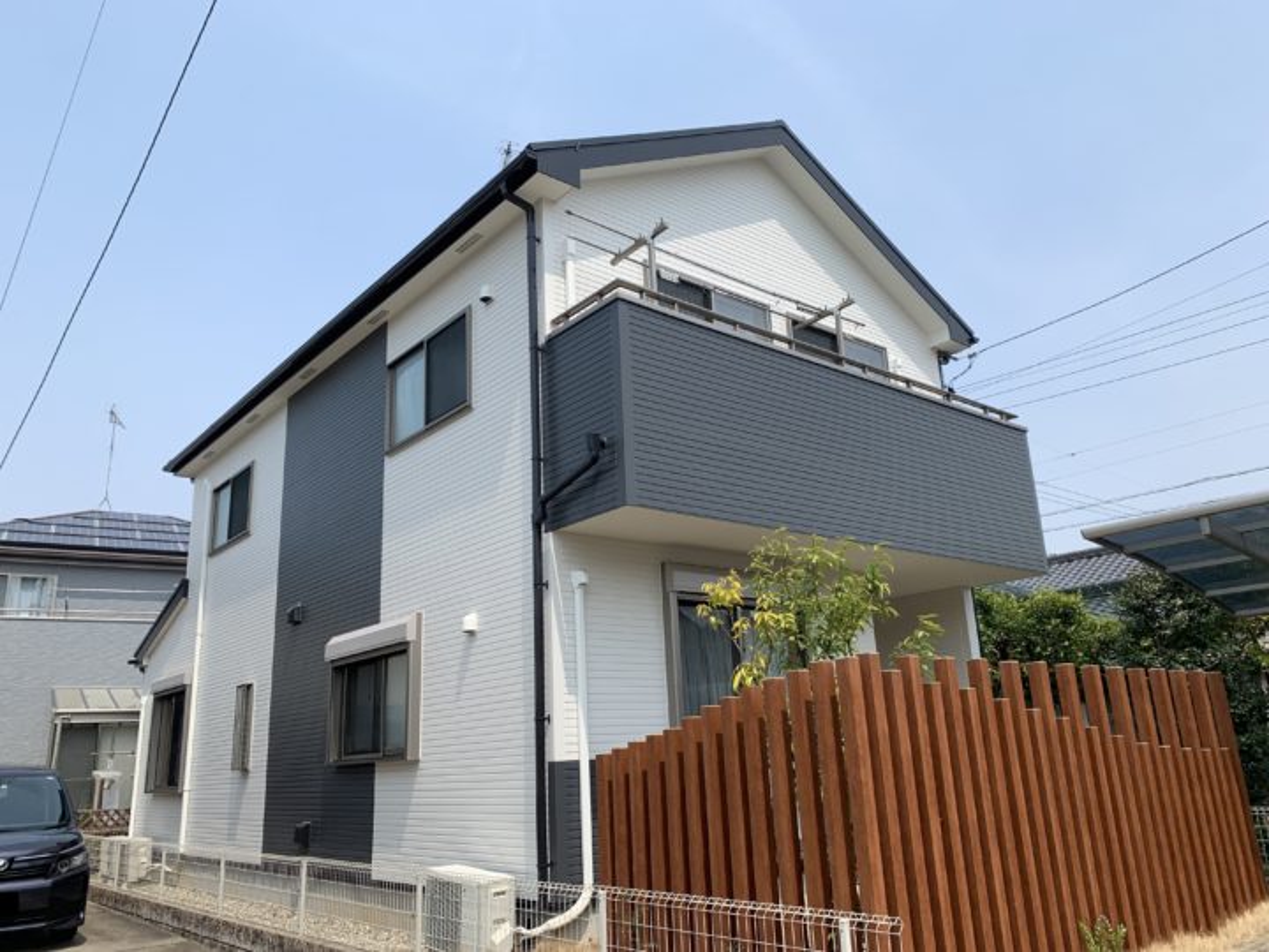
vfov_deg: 53.1
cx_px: 634
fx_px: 953
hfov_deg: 67.3
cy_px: 476
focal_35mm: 26
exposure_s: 1/2611
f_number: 1.8
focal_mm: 4.25
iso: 25
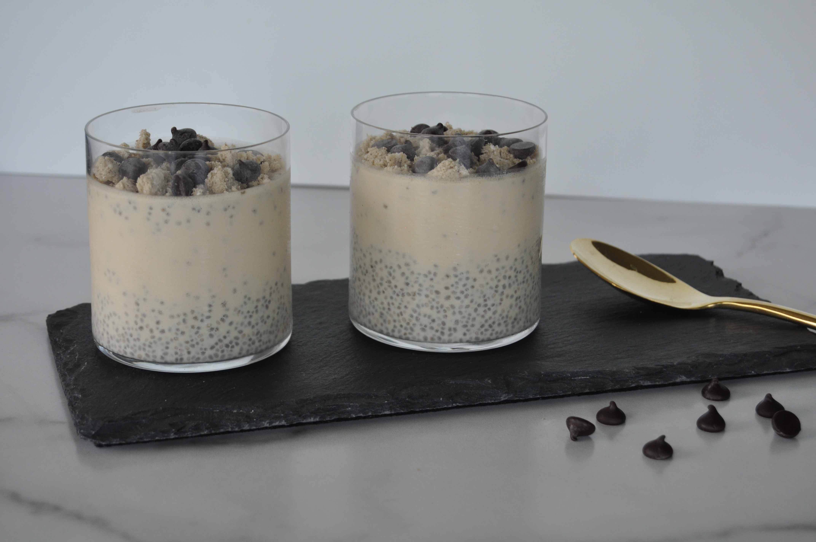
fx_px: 1698
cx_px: 408
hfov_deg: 27.0
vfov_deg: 18.1
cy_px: 271
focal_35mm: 75
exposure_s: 1/125
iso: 360
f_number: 5.6
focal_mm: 50
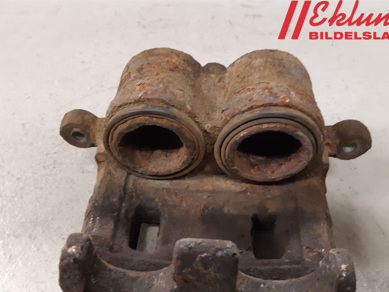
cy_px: 179
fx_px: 360
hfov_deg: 56.8
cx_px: 182
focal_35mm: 32
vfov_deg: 43.9
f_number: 1.7
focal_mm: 3.93
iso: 200
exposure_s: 1/33
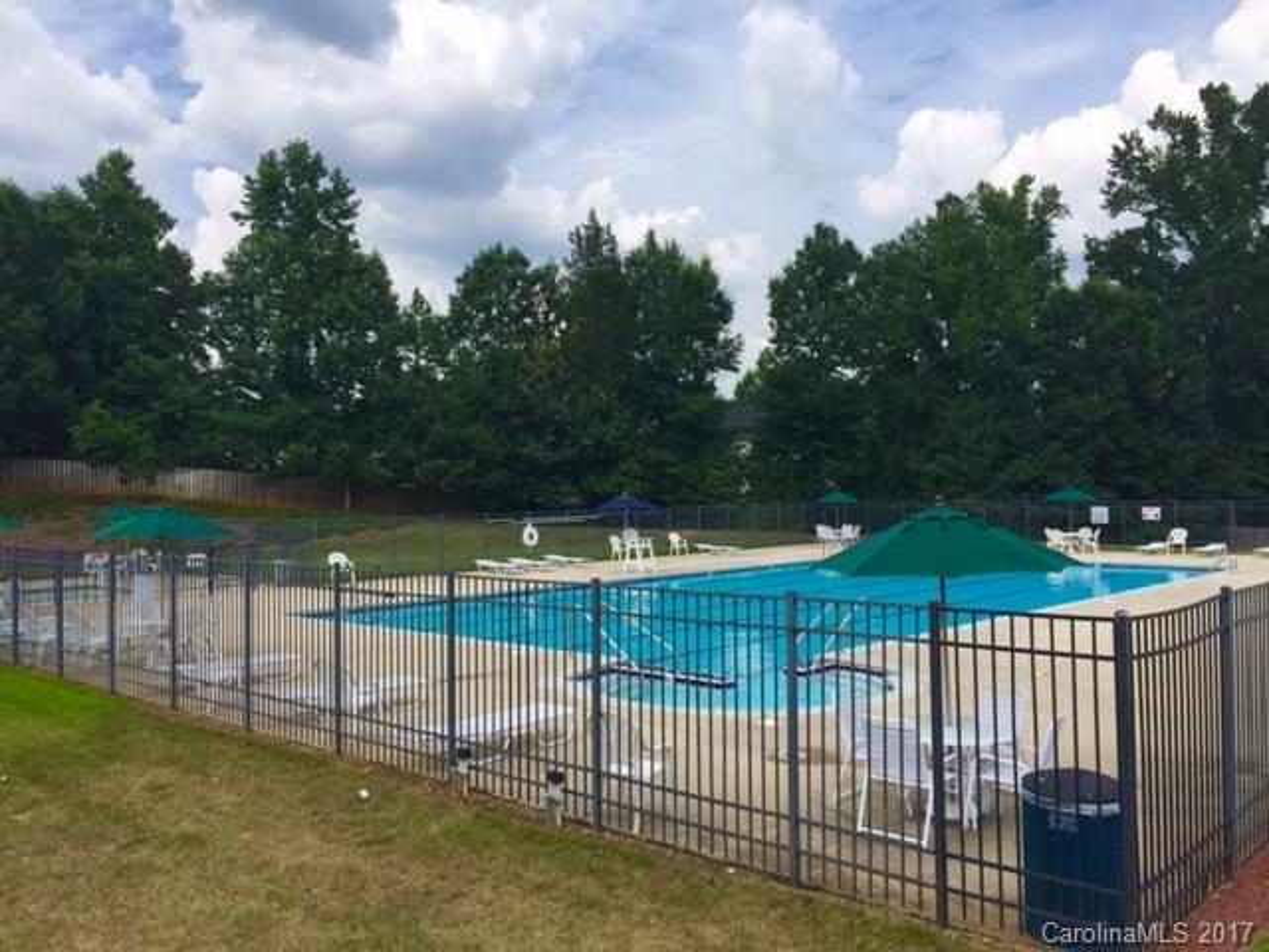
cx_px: 634
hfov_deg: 61.7
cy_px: 476
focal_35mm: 29
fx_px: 1063
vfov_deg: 48.2
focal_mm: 4.15
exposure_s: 1/2639
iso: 32
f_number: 2.2
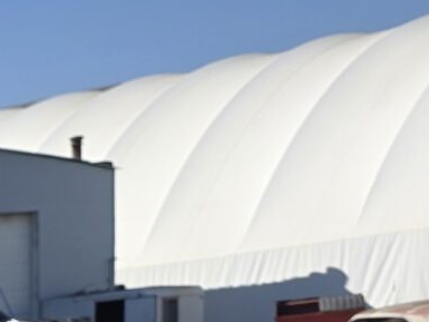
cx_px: -559
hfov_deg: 11.1
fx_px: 1897
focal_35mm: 153
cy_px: 910
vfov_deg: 8.4
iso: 80
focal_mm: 6.3
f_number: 1.7
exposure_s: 1/7944
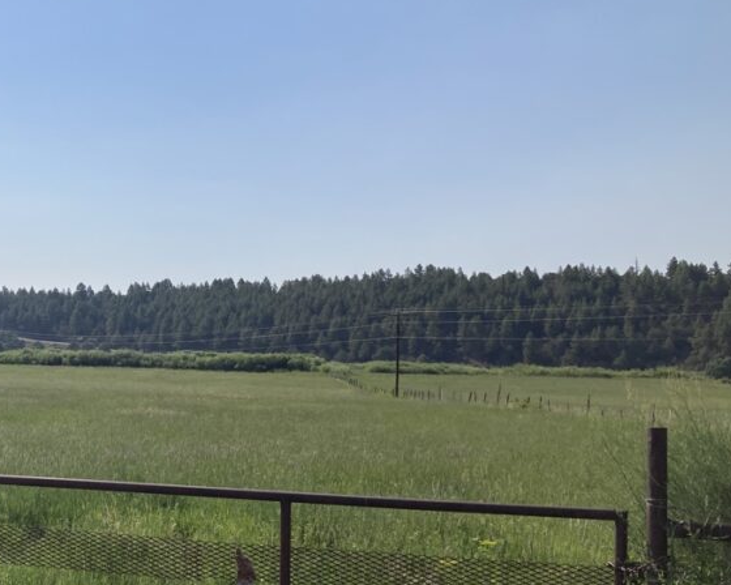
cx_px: 91
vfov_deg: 30.2
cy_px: 358
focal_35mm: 50
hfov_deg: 35.4
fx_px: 1082
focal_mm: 3.99
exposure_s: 1/5348
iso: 20
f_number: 1.8
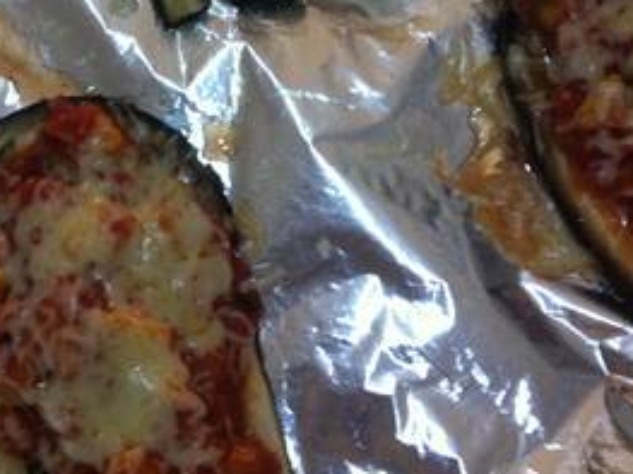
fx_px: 1170
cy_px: 77
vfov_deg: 22.5
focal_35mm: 64
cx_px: 159
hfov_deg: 29.8
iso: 320
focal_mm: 3.85
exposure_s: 1/15
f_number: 2.8
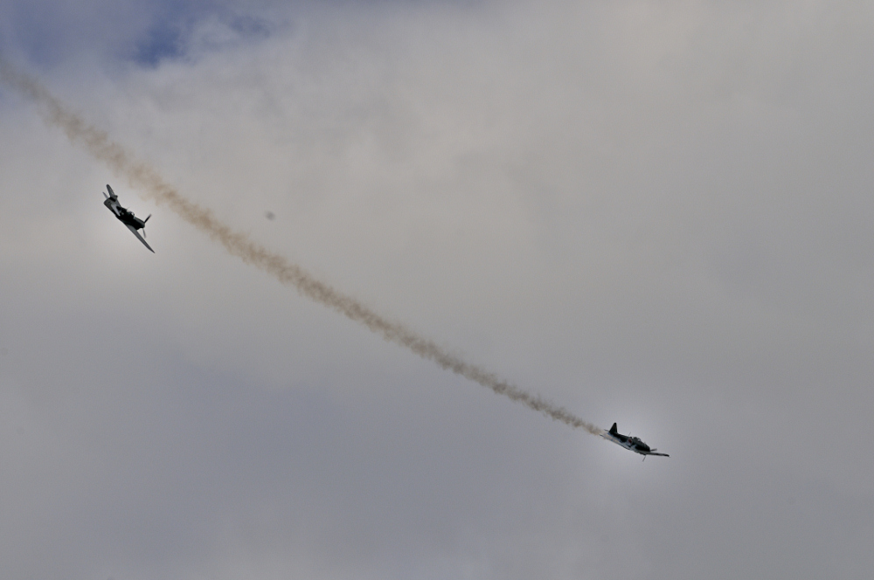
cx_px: 437
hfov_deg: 7.4
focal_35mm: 278
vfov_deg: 4.9
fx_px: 6728
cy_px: 290
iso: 200
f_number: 13
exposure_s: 1/640
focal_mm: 185
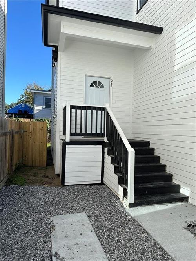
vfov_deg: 71.6
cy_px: 130
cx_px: 98
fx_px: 181
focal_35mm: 24
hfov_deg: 56.8
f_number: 1.78
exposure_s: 1/3717
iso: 80
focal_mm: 6.86
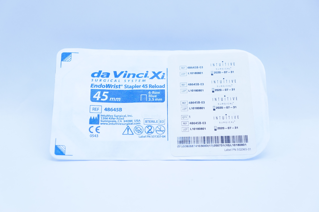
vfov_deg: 22.6
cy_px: 106
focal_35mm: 60
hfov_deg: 33.4
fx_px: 531
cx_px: 160
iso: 800
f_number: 5.6
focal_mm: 40
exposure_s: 1/160
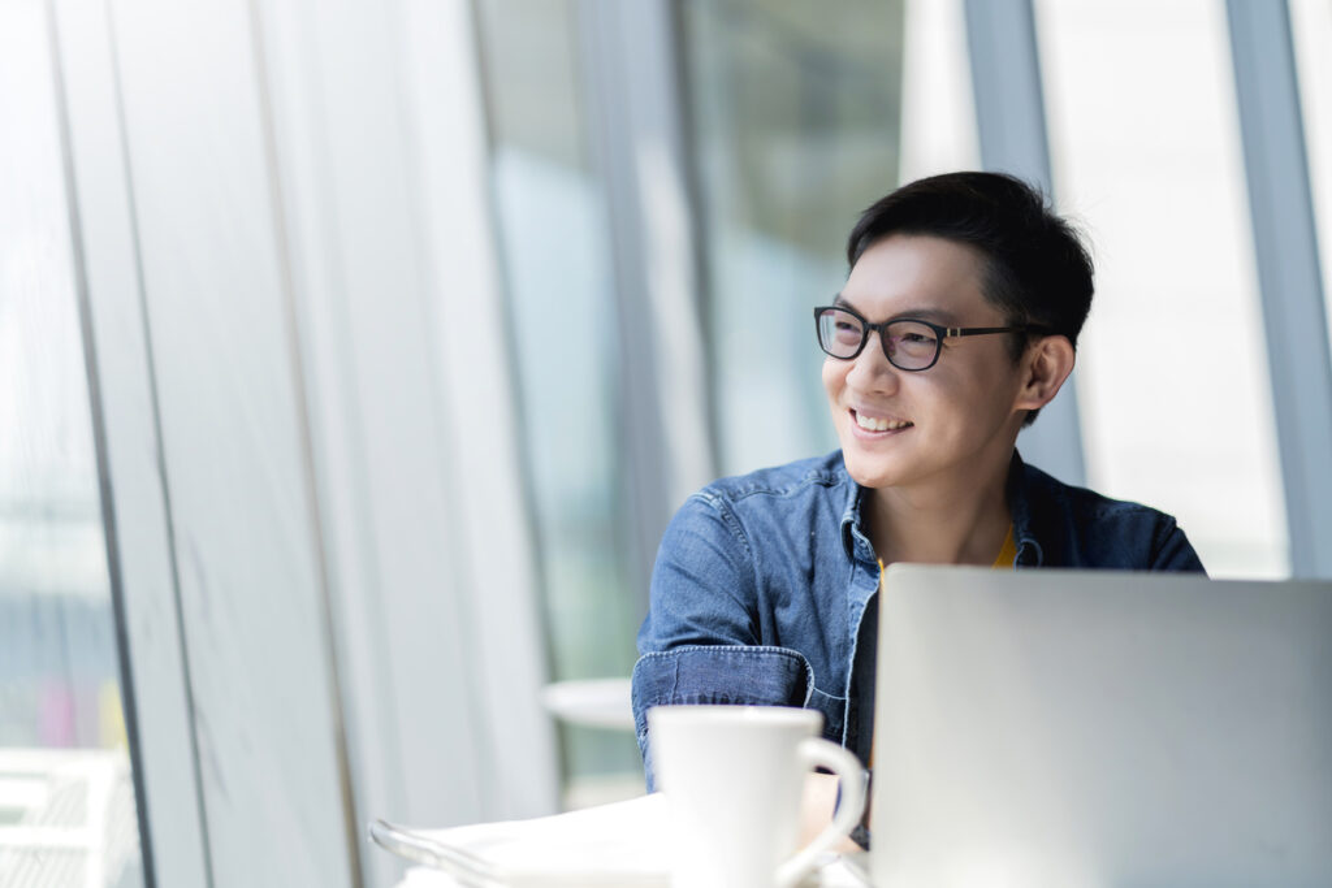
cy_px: 444
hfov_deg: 23.9
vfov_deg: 16.1
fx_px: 3145
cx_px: 666
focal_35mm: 85
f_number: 2
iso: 100
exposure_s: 1/800
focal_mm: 85
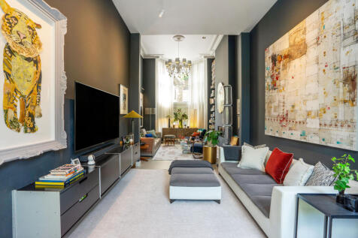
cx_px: 179
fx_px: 159
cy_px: 119
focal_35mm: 16
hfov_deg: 96.8
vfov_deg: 73.7
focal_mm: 16
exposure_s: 1/13
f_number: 8
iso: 400
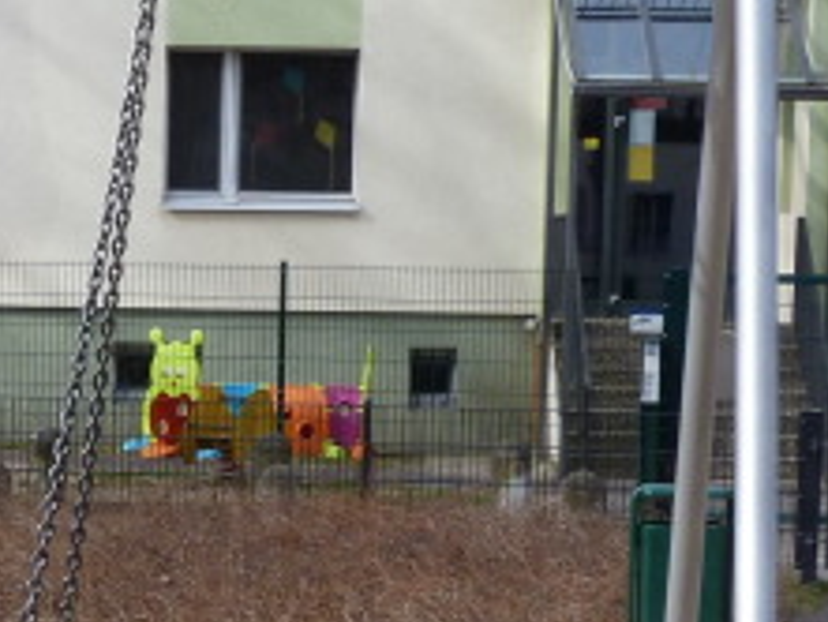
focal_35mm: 141
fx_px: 3374
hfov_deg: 13.7
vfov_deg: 10.4
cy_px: 637
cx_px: -90
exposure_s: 1/200
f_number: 4.5
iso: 80
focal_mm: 7
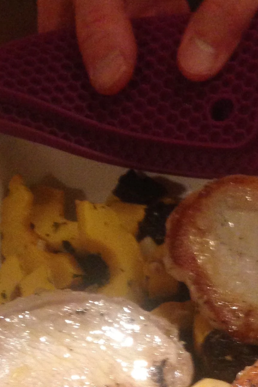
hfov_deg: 15.7
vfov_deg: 21.6
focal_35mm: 87
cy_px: 469
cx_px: 137
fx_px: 936
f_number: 2.4
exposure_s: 1/20
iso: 250
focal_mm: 4.12
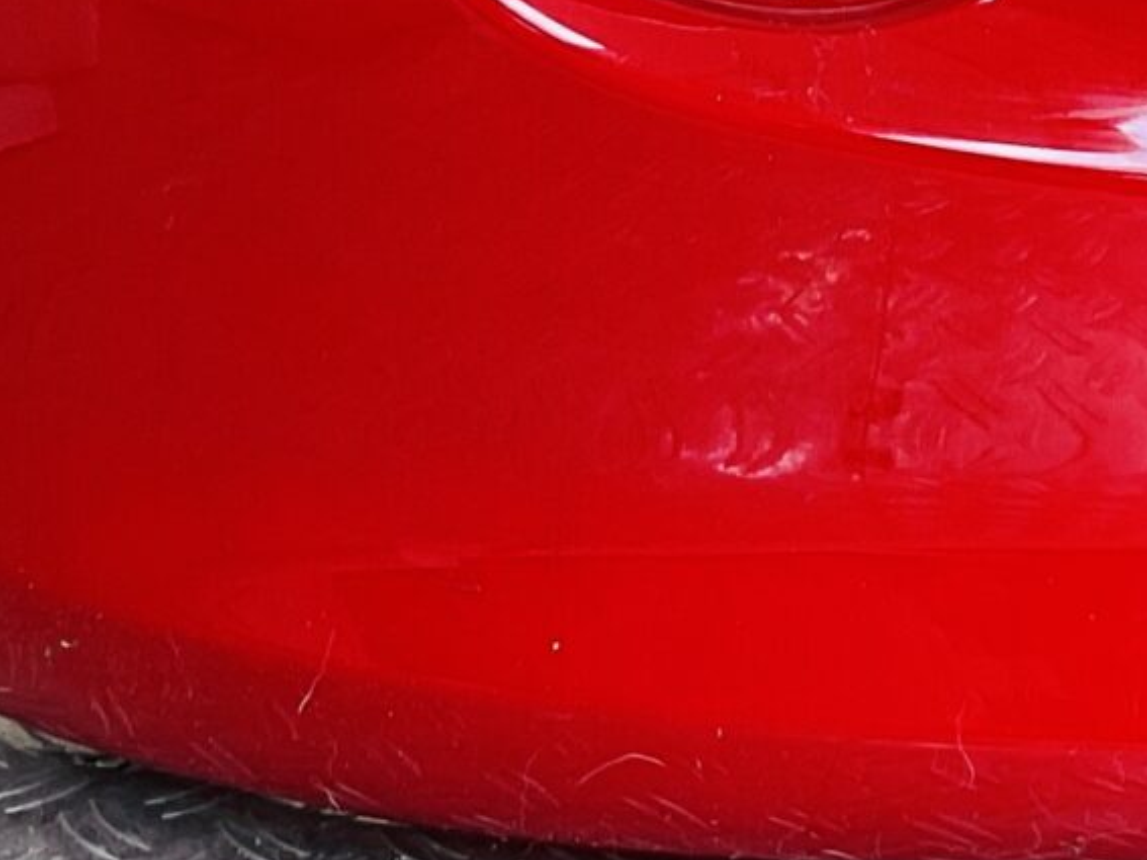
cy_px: -674
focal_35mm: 131
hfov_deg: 14.3
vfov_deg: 10.6
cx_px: 1610
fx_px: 4340
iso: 16
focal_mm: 3
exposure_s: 1/199
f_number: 1.8
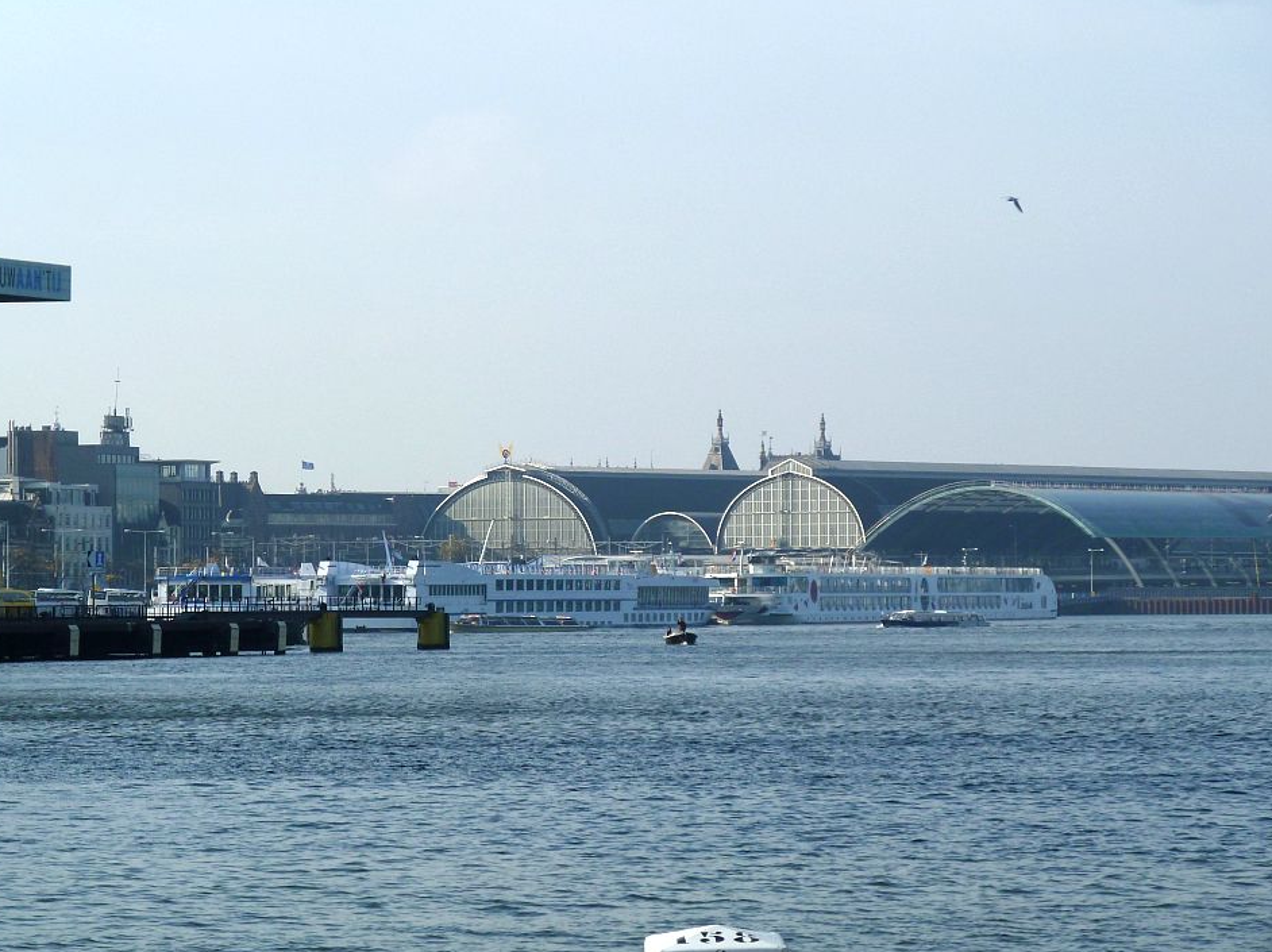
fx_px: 5471
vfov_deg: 9.9
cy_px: 461
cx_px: 586
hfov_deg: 13.3
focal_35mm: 149
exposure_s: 1/500
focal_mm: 22.5
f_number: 5
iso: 80
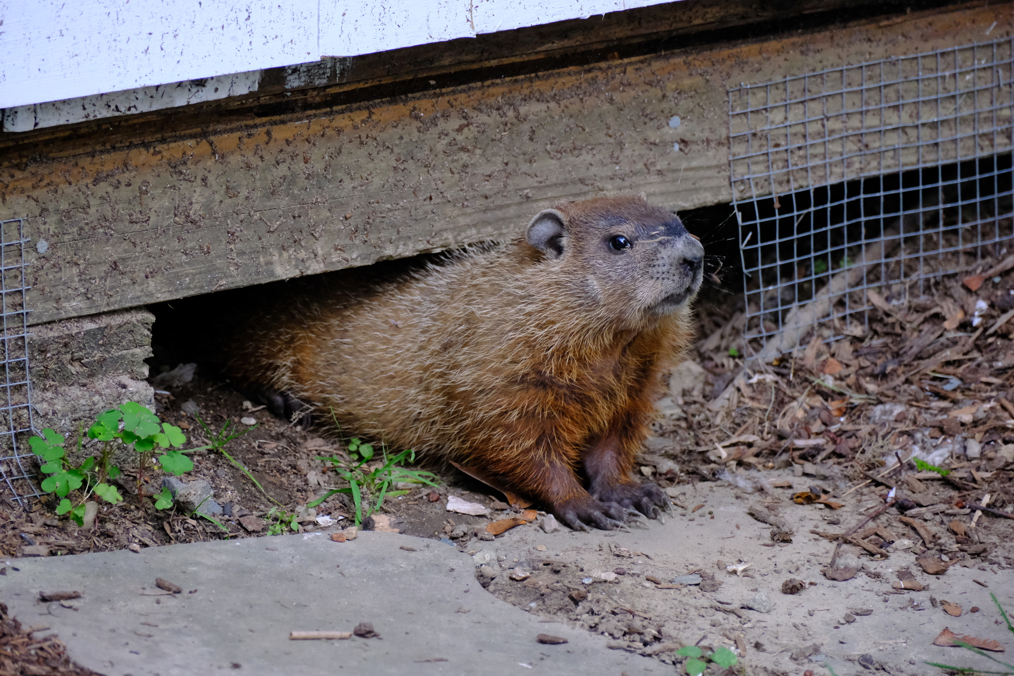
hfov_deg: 4.6
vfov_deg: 3.1
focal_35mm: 450
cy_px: 338
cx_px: 507
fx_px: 12674
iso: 4000
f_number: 5.6
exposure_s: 1/250
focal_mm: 300
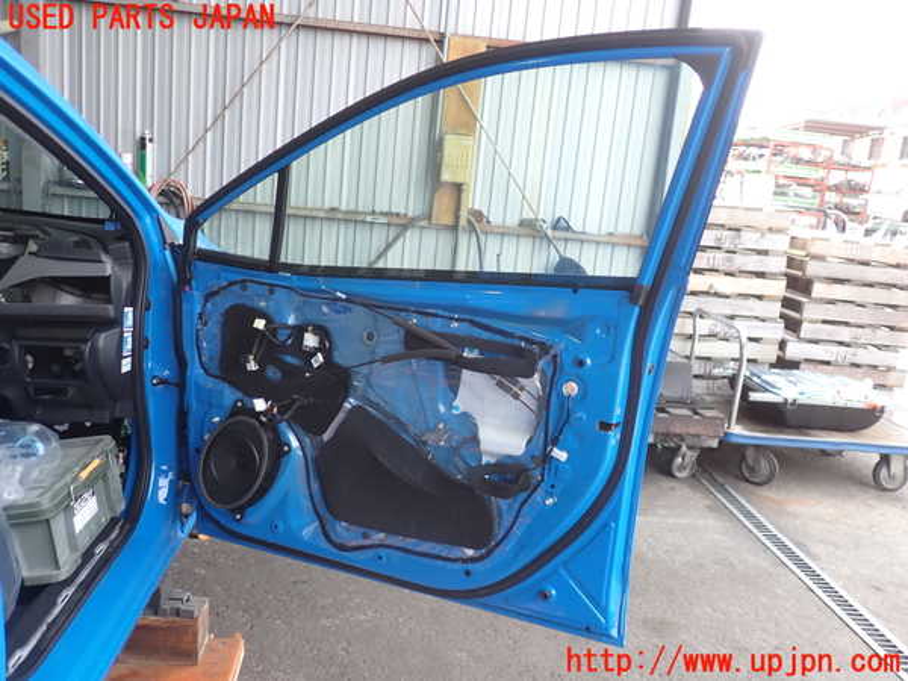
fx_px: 787
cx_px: 454
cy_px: 340
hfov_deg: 60.0
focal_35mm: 30
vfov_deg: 46.8
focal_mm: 5.4
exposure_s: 1/100
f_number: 2.3
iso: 100
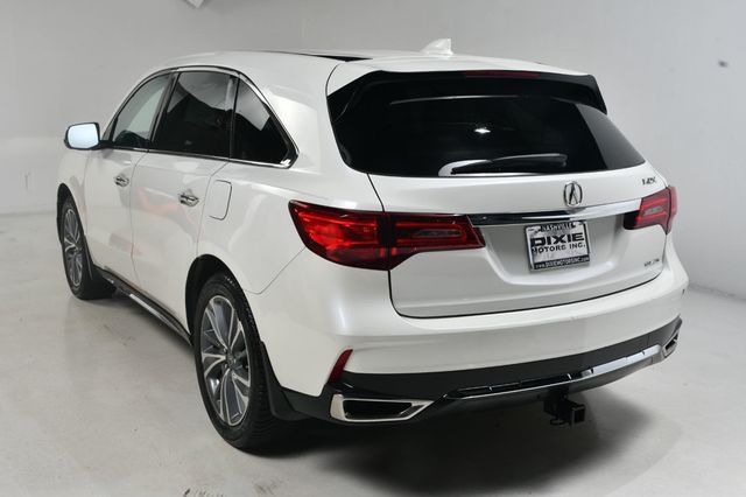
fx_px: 808
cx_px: 373
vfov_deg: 34.2
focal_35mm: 39
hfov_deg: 49.6
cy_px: 248
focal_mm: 26
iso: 100
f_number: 14
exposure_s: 1/160
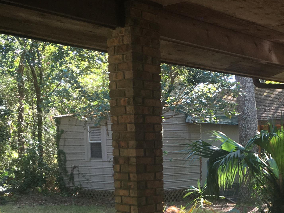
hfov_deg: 30.7
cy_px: 215
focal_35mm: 61
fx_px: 501
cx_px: 238
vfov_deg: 23.0
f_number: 2.2
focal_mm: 4.15
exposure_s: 1/60
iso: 25
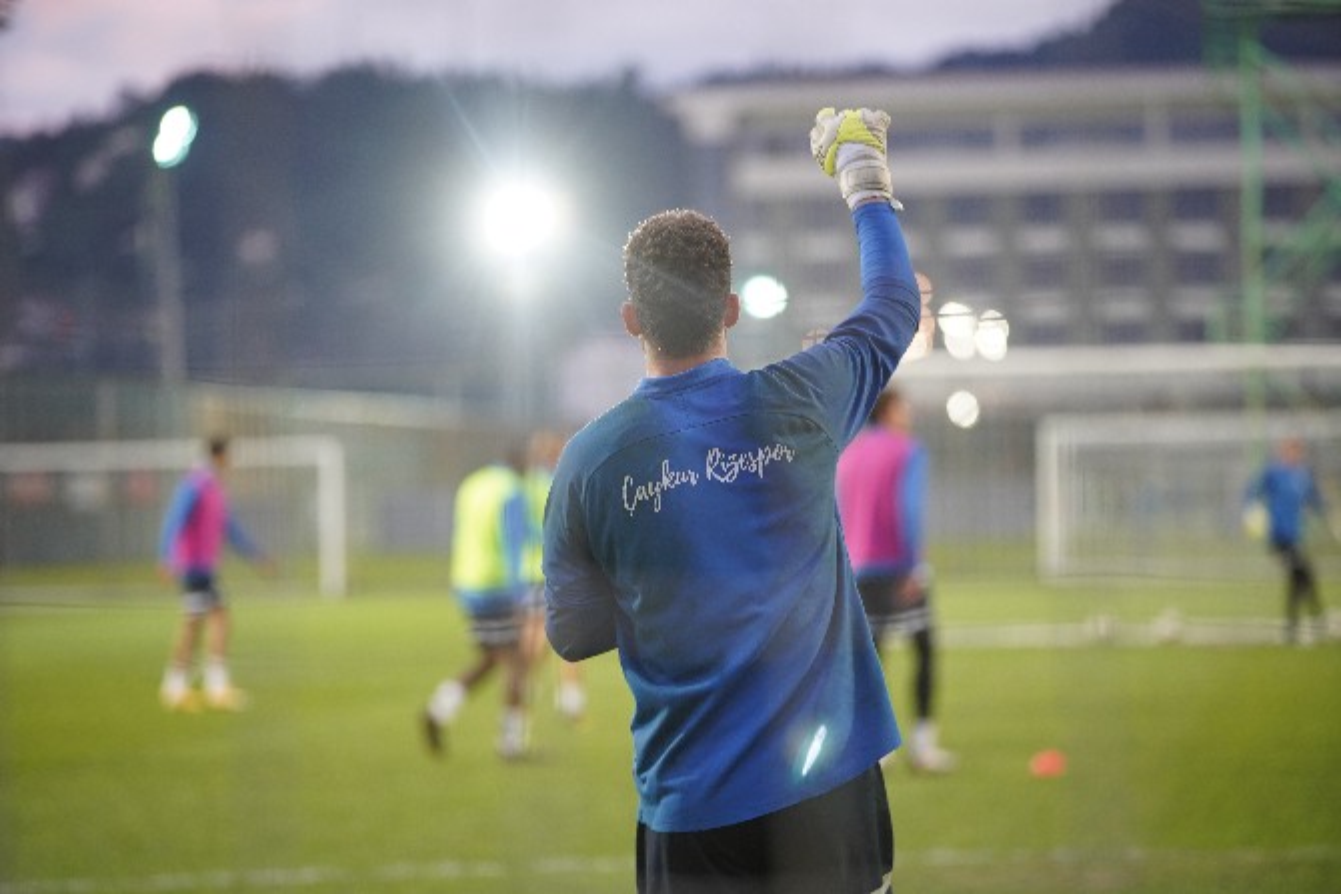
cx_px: 670
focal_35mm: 168
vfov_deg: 8.2
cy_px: 447
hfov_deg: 12.2
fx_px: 6259
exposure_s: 1/250
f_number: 2.8
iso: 2000
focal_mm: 168
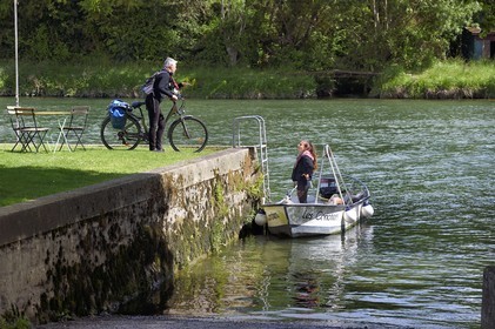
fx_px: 1594
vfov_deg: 11.8
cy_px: 164
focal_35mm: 116
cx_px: 248
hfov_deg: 17.7
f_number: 9
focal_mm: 116
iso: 200
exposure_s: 1/250
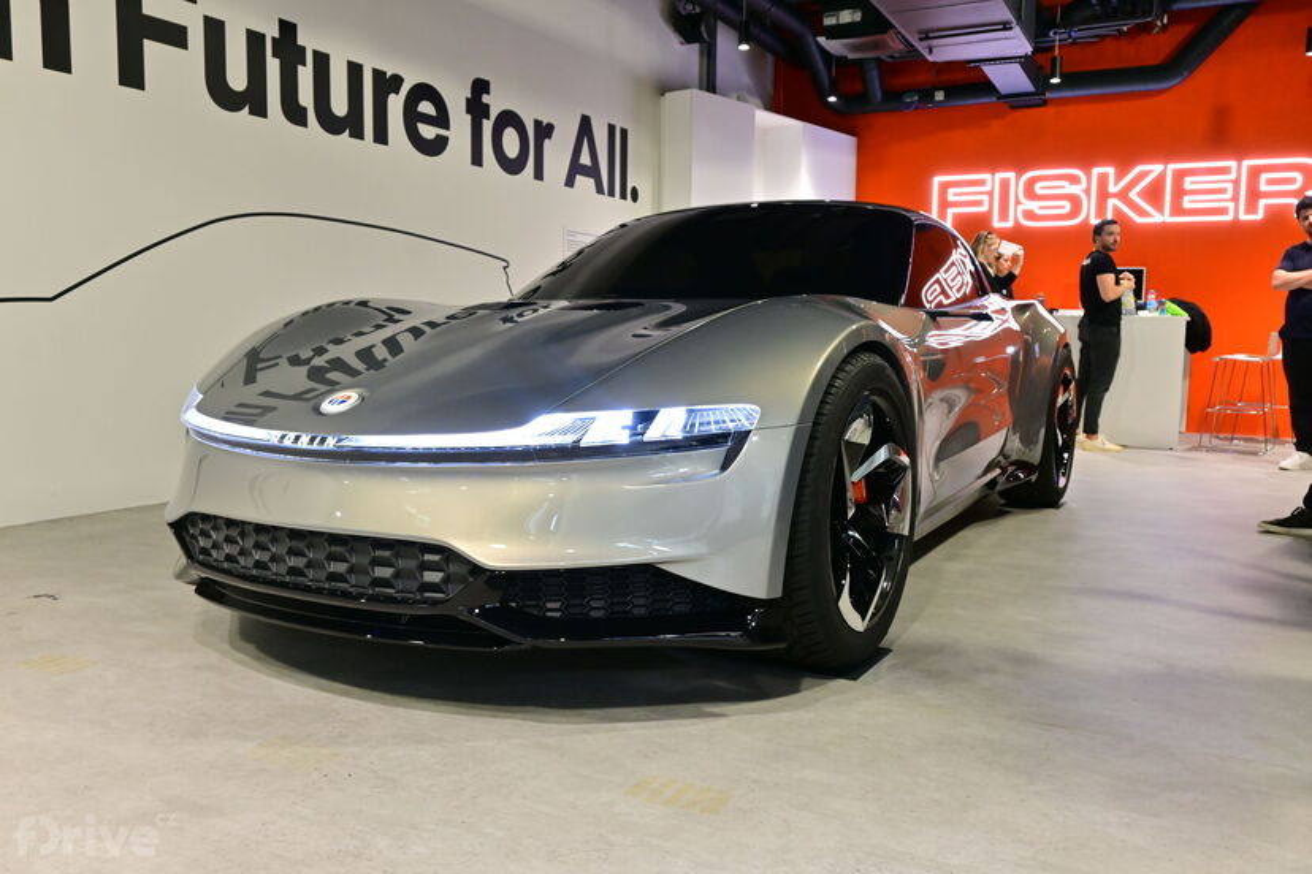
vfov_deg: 44.6
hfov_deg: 63.2
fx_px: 1066
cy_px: 437
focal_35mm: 29
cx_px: 656
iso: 800
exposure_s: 1/80
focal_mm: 19.5
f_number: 5.6
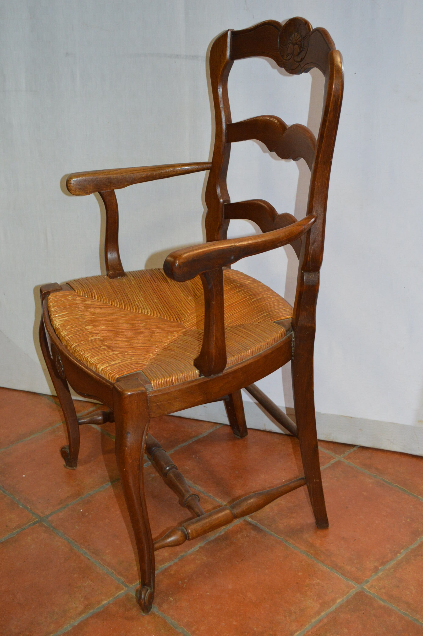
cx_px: 212
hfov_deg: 28.0
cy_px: 318
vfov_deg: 41.1
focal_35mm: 48
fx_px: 847
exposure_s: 1/60
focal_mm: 32
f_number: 4.8
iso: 1100
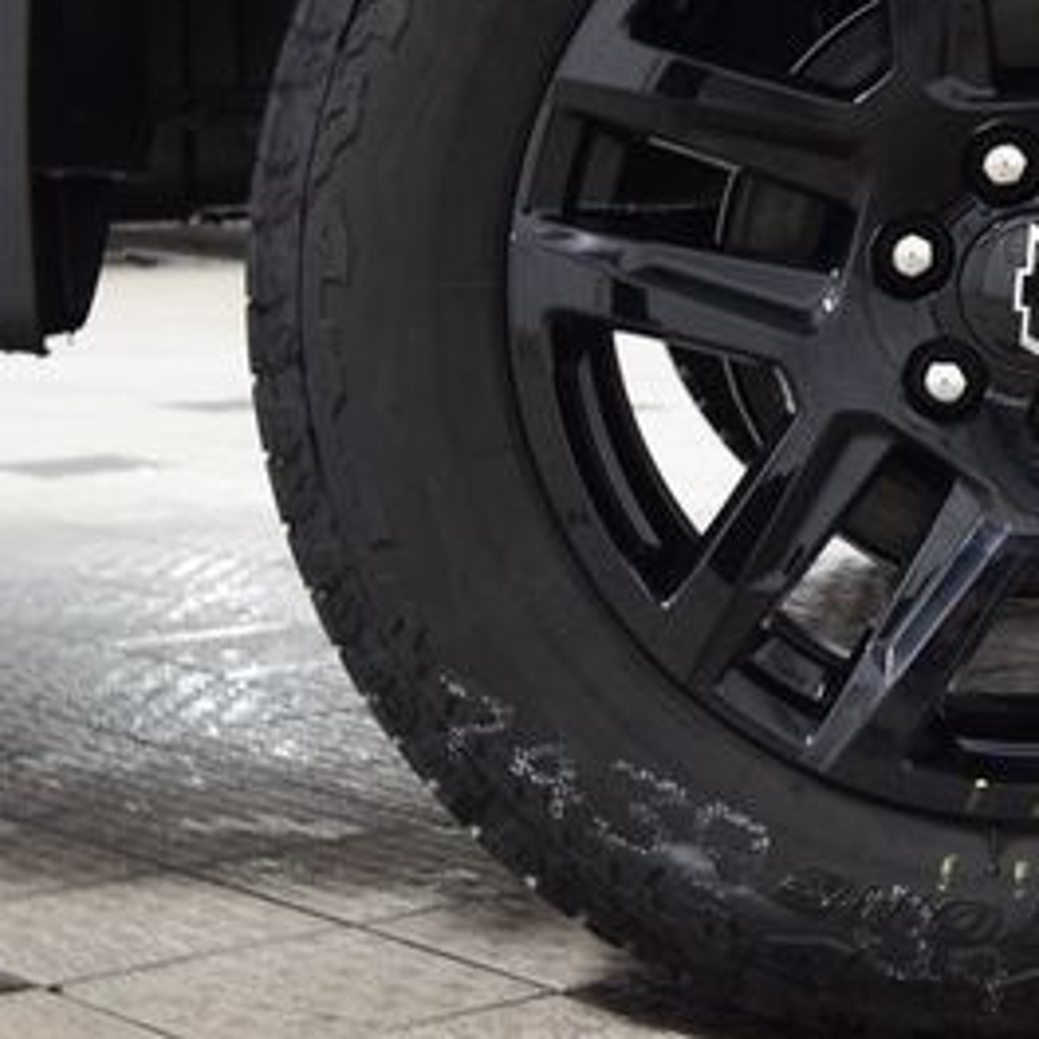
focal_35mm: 99
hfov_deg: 17.1
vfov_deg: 17.5
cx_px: 1070
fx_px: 3362
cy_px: 246
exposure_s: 1/15
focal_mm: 32
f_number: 6.3
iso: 1400
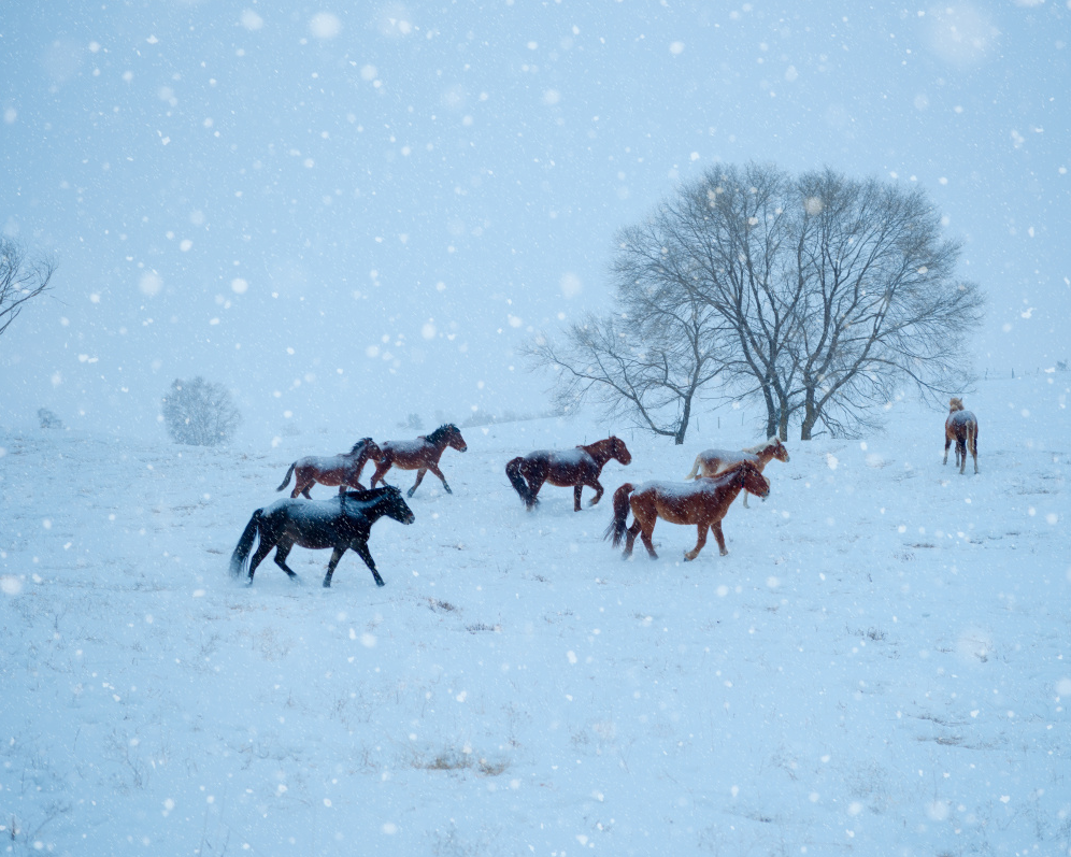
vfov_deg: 29.1
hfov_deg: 35.9
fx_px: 1648
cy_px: 429
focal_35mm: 52
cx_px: 616
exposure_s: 1/125
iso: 100
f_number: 2.8
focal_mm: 46
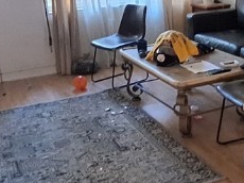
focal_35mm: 58
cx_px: 161
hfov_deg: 33.0
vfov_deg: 25.2
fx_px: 408
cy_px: 77
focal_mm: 1.74
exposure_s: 1/20
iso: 640
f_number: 2.2
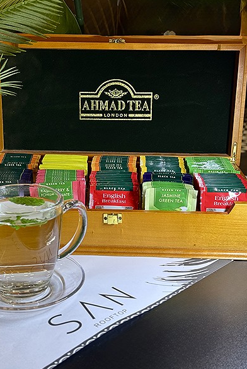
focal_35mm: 51
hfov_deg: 26.5
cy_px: 187
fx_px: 524
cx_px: 107
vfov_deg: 38.9
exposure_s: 1/50
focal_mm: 6.76
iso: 250
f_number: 1.78
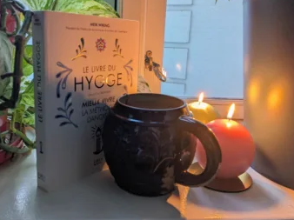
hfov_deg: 56.7
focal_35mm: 32
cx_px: 131
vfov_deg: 44.0
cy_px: 97
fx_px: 272
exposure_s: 1/23.8
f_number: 1.73
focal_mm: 4.38
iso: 56
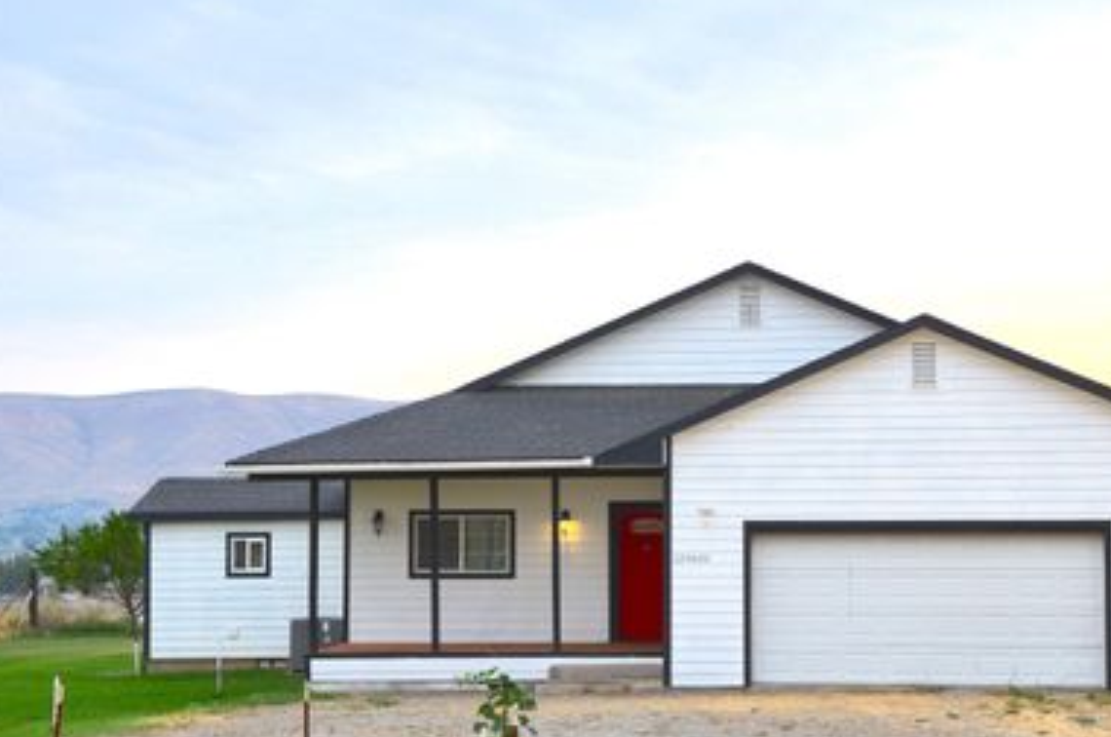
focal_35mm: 75
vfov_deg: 18.1
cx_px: 710
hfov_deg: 26.9
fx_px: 2311
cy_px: 452
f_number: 6.3
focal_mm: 38
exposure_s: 1/160
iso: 400
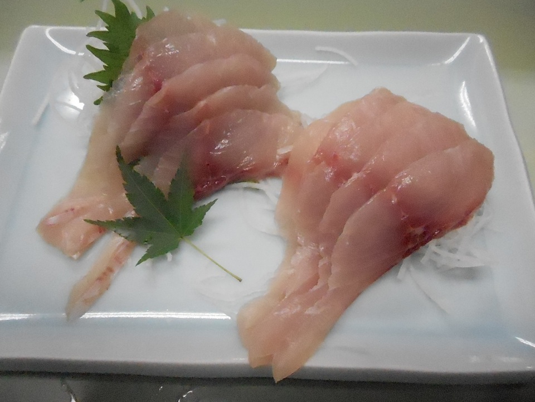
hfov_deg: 61.7
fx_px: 448
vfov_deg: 48.2
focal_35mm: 29
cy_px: 201
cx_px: 268
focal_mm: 5.2
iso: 3200
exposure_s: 1/800
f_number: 4
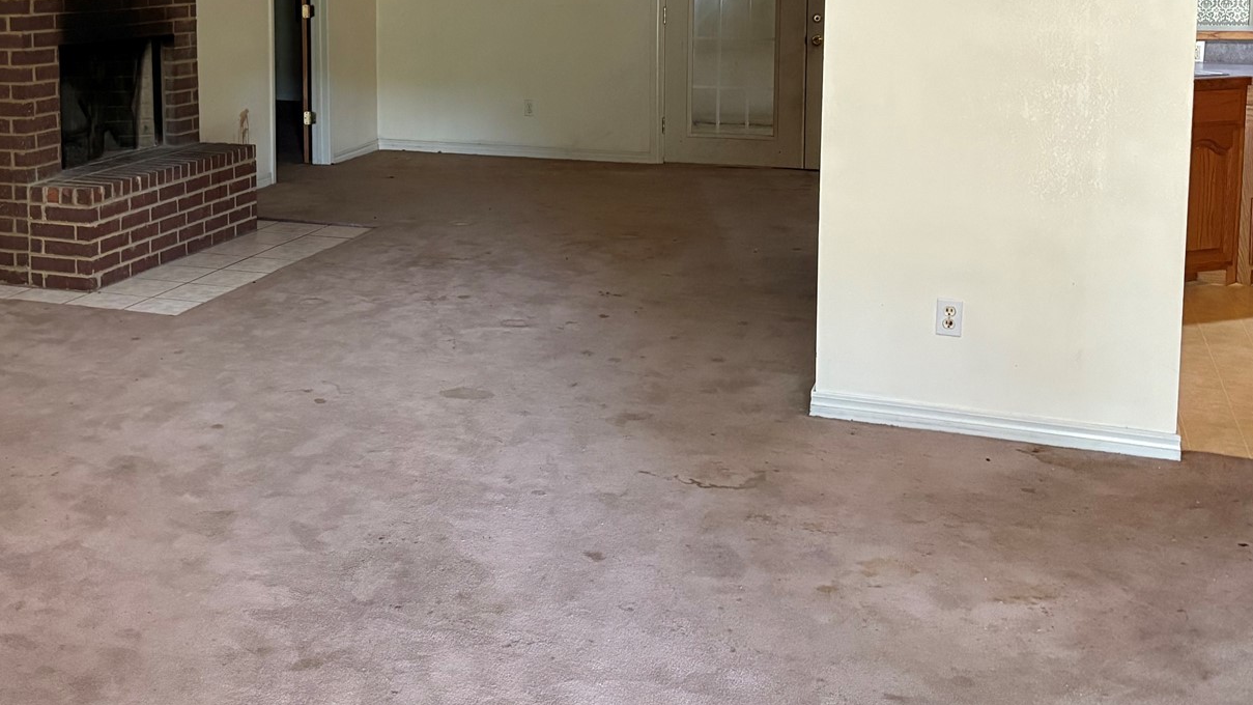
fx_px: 1495
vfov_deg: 25.9
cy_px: 104
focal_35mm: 45
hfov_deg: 43.9
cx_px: 307
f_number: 1.6
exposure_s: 1/60
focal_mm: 5.96
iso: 500
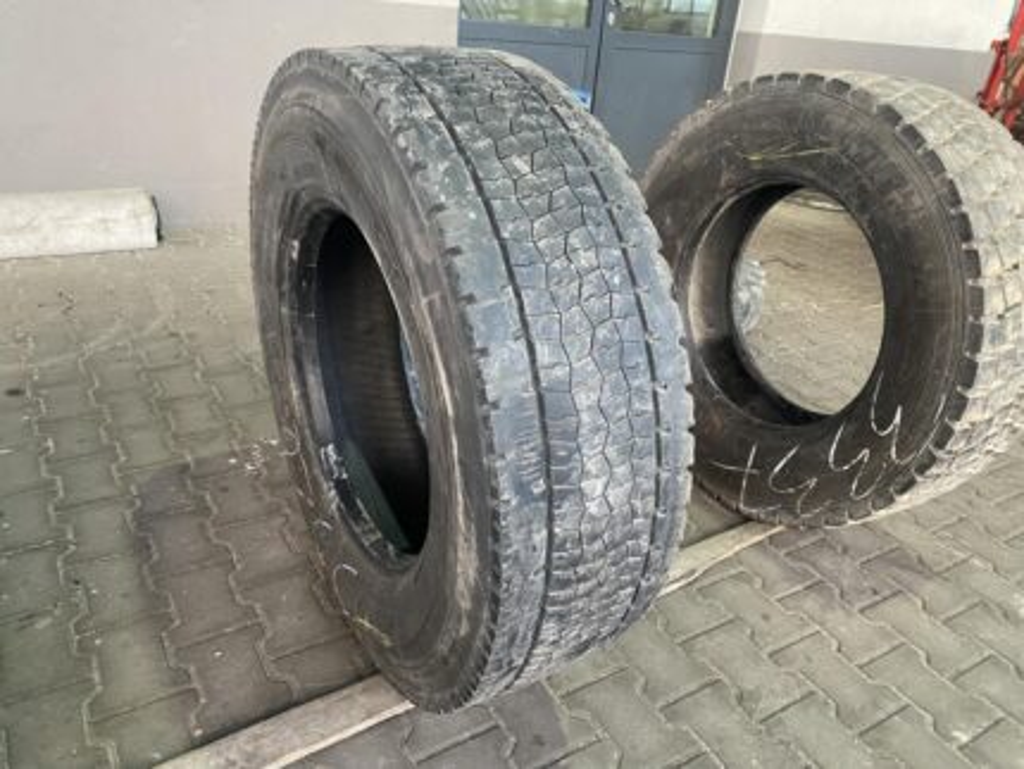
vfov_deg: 53.1
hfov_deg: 67.3
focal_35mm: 26
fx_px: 770
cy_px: 384
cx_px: 512
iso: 200
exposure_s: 1/50
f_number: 1.8
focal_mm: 4.25
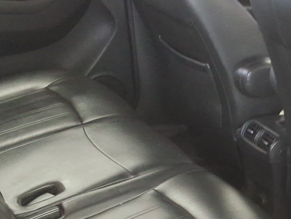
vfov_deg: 17.7
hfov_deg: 22.7
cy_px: 168
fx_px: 698
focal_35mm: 83
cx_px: 287
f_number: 1.9
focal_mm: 2.91
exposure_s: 1/40
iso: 89
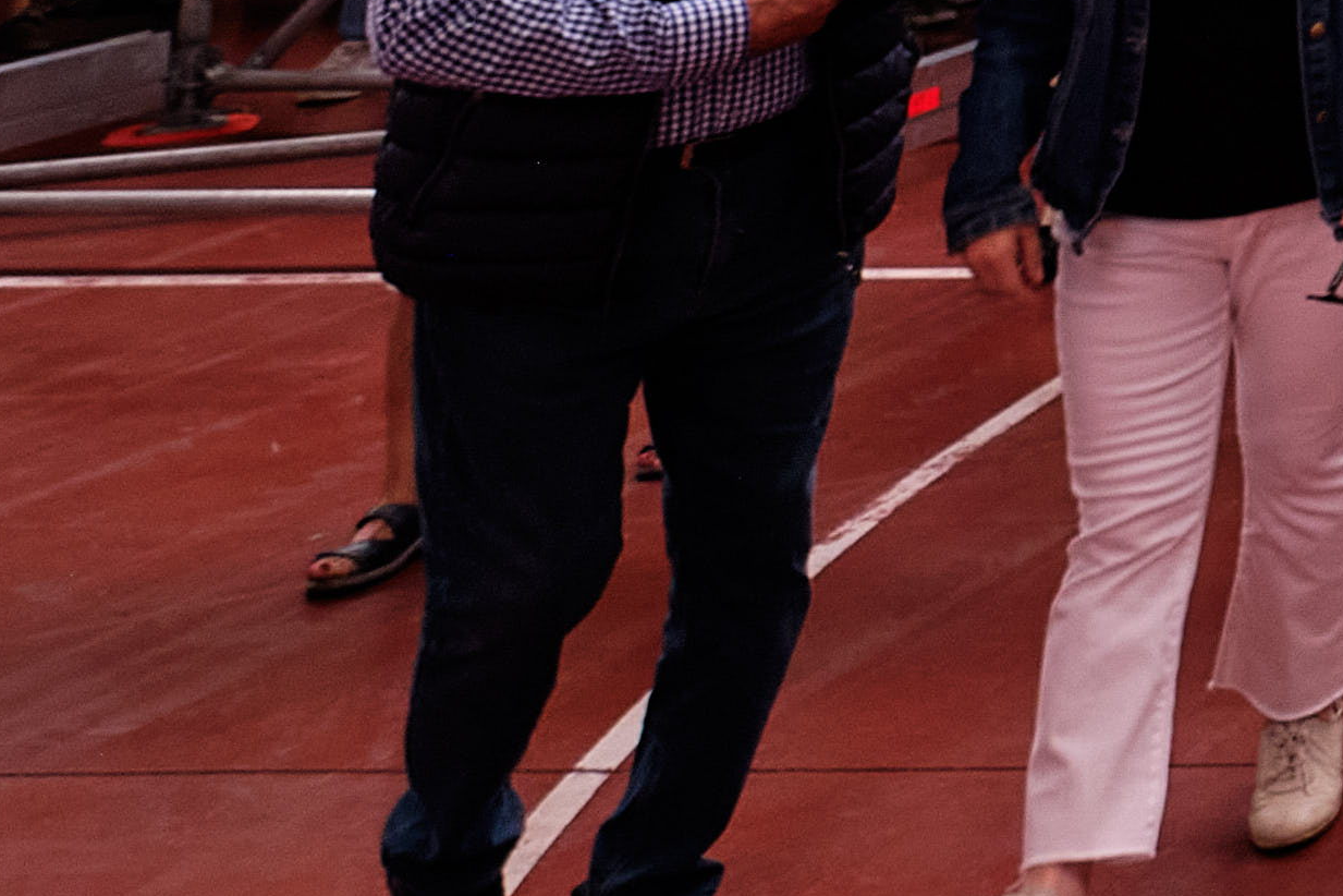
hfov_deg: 16.4
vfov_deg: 14.9
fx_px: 2723
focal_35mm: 73
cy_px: -941
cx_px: 3013
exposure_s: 1/100
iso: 400
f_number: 4
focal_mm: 10
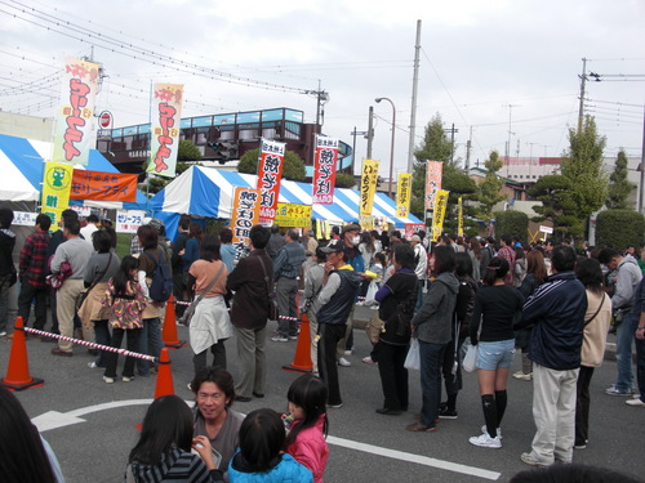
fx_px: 671
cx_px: 322
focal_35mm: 36
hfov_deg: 51.4
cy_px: 242
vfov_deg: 39.7
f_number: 2.8
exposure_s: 1/400
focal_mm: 6.3
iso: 50
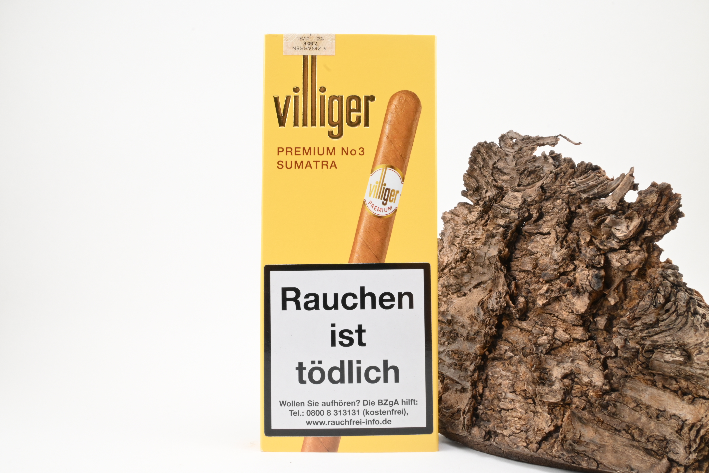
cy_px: 236
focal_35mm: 32
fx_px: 620
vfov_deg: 41.7
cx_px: 354
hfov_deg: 59.5
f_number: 22
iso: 640
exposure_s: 1/15
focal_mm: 21
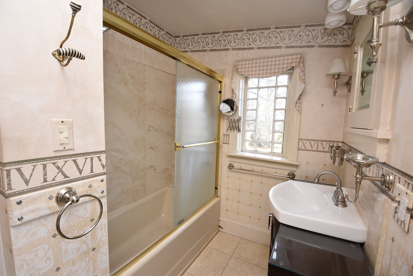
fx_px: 172
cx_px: 206
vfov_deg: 77.4
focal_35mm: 15
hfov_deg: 100.3
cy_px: 138
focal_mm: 10
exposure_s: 1/60
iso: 250
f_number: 4
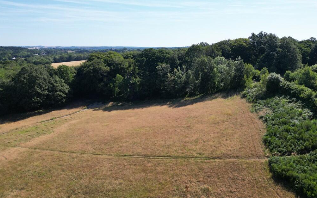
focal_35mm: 26
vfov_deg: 47.4
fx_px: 225
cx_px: 160
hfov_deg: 70.4
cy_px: 114
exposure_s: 1/2500
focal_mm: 6.72
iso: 130
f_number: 1.7
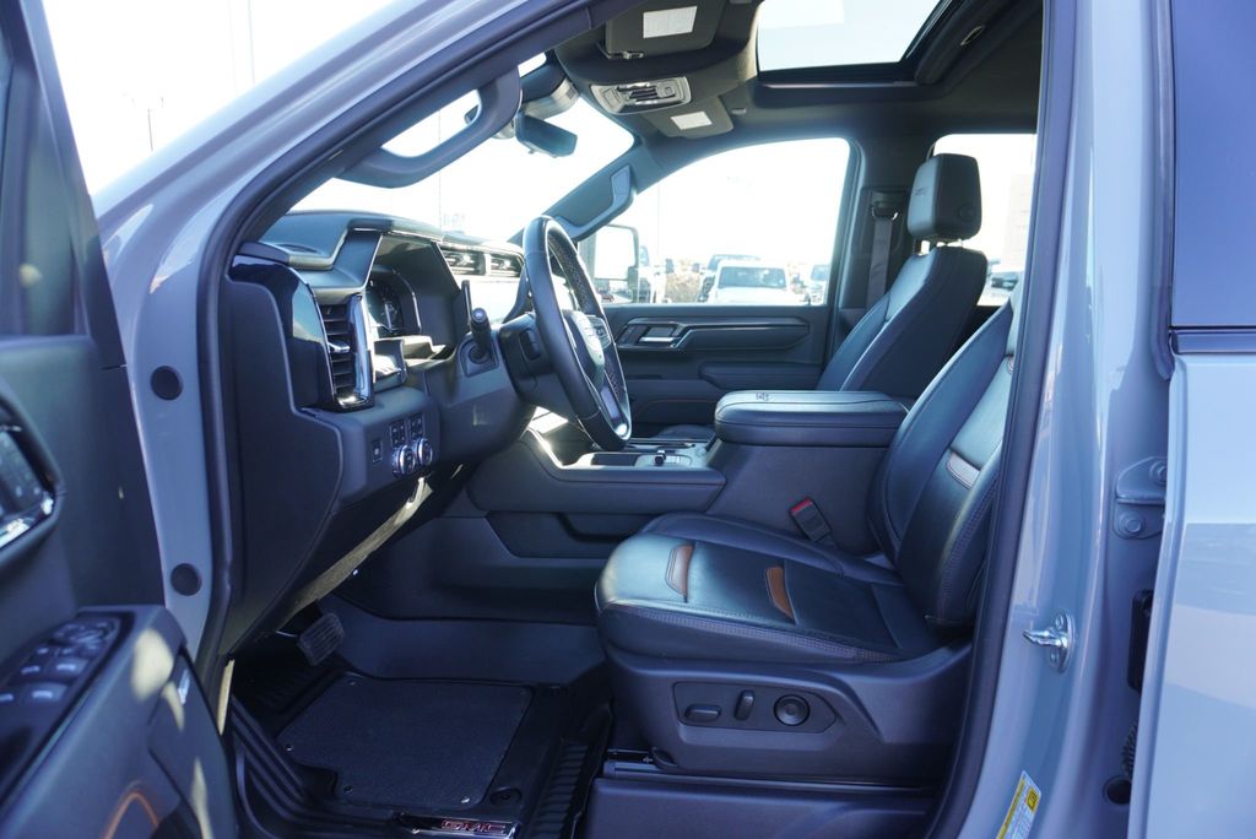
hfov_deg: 73.7
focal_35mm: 24
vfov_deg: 53.2
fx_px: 838
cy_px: 420
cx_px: 628
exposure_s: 1/60
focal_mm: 16
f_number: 4
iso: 160
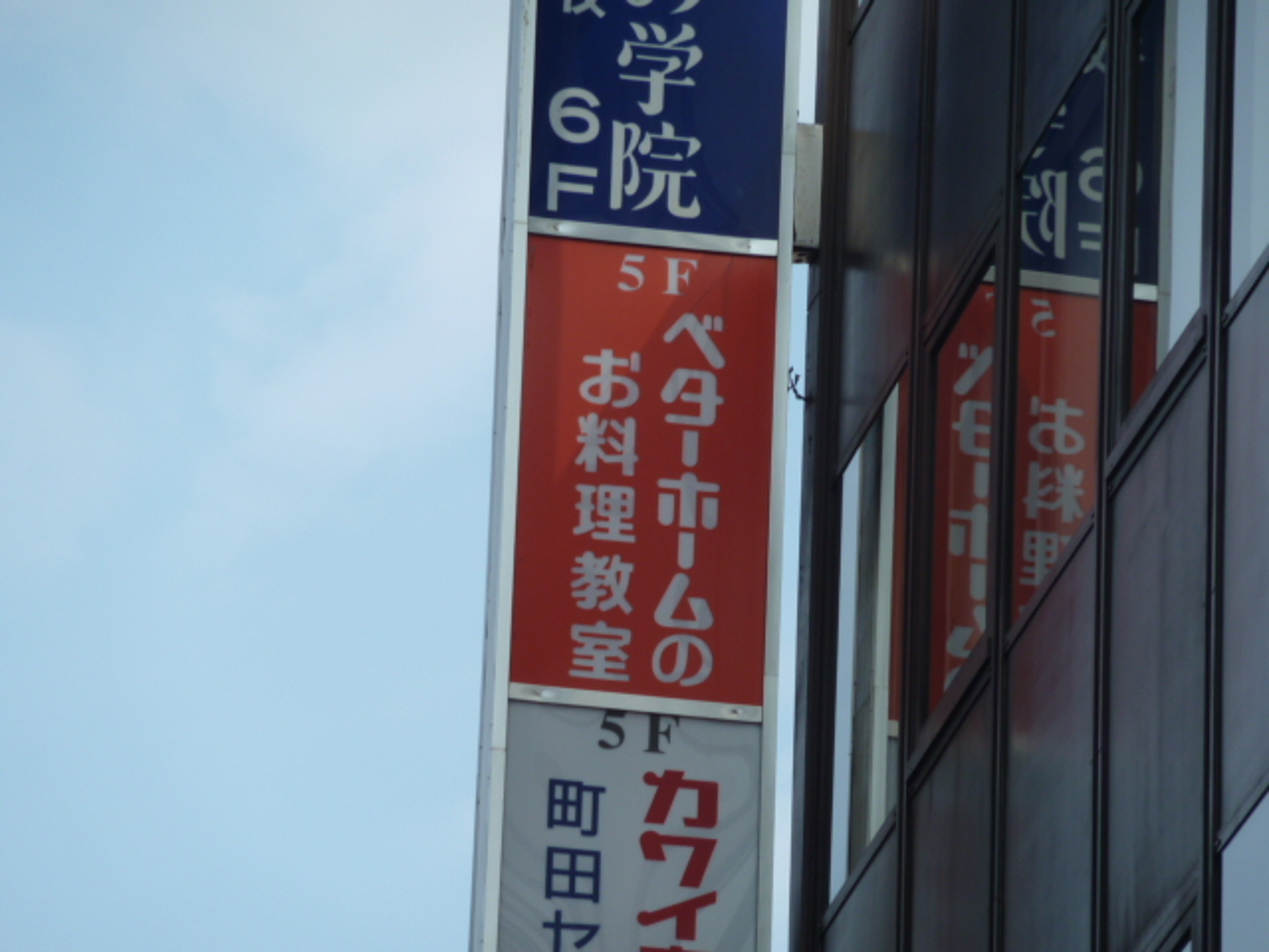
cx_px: 634
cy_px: 476
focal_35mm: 300
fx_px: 10998
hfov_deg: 6.6
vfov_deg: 5.0
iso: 80
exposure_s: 1/320
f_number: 4.9
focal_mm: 49.2
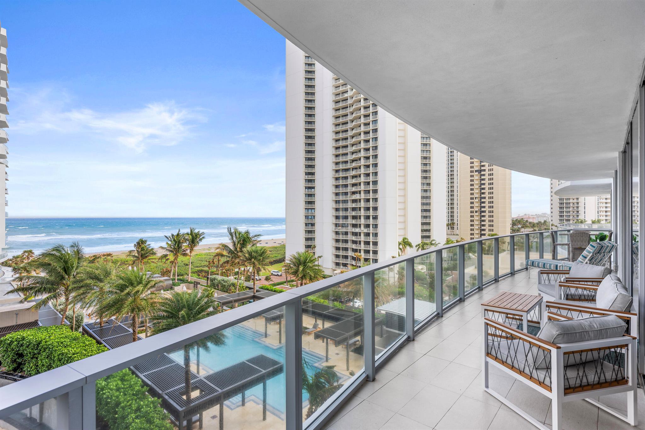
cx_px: 322
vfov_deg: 68.9
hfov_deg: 91.6
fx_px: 313
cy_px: 215
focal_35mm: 18
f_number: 8
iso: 64
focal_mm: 17.5
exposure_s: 1/13
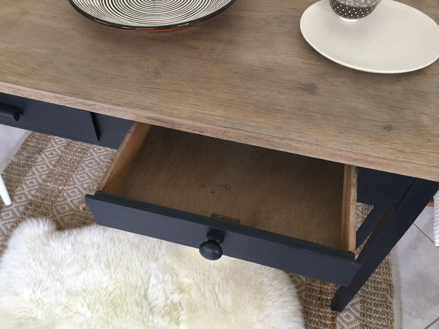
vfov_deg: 45.4
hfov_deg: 58.4
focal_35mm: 31
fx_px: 393
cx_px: 220
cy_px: 164
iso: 100
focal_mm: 3.3
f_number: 2.4
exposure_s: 1/33
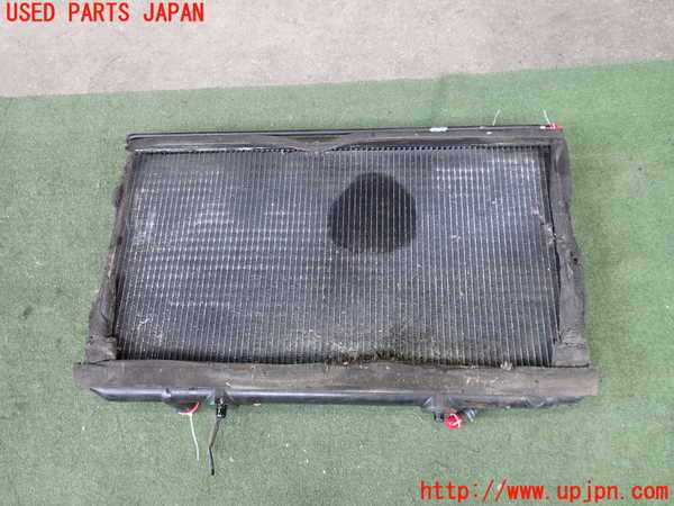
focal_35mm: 30
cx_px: 337
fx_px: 584
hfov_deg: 60.0
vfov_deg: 46.8
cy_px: 253
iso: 200
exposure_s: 1/40
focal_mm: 5.4
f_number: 2.3
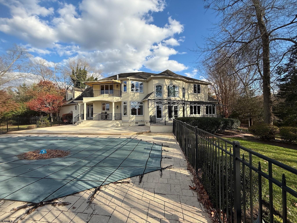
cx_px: 148
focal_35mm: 14
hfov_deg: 102.1
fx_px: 120
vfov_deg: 85.7
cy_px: 112
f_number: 2.2
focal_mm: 2.22
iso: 50
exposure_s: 1/928
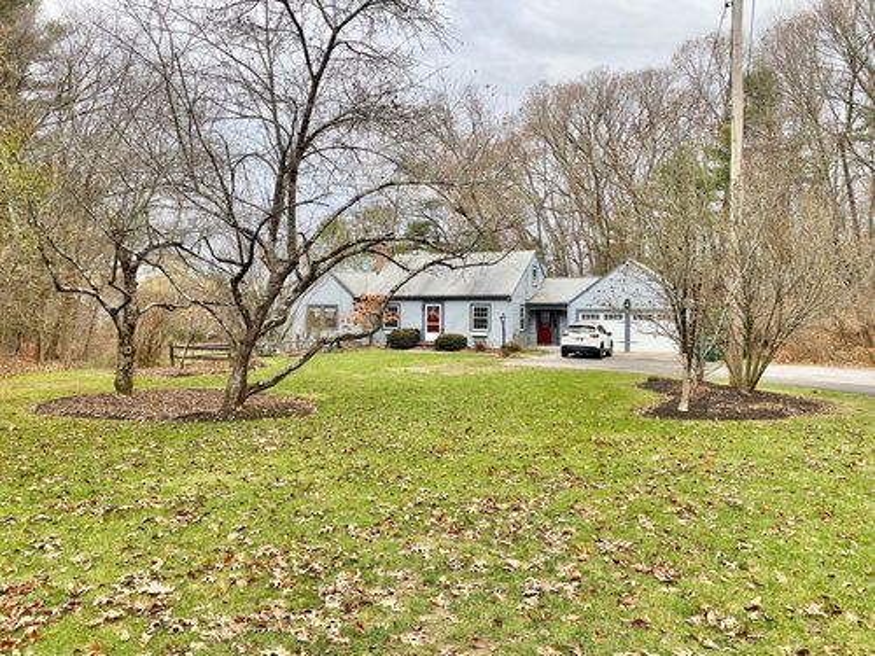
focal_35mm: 26
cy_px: 328
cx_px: 438
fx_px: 657
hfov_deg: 67.3
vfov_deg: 53.1
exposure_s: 1/439
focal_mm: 4.25
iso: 32
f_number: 1.8
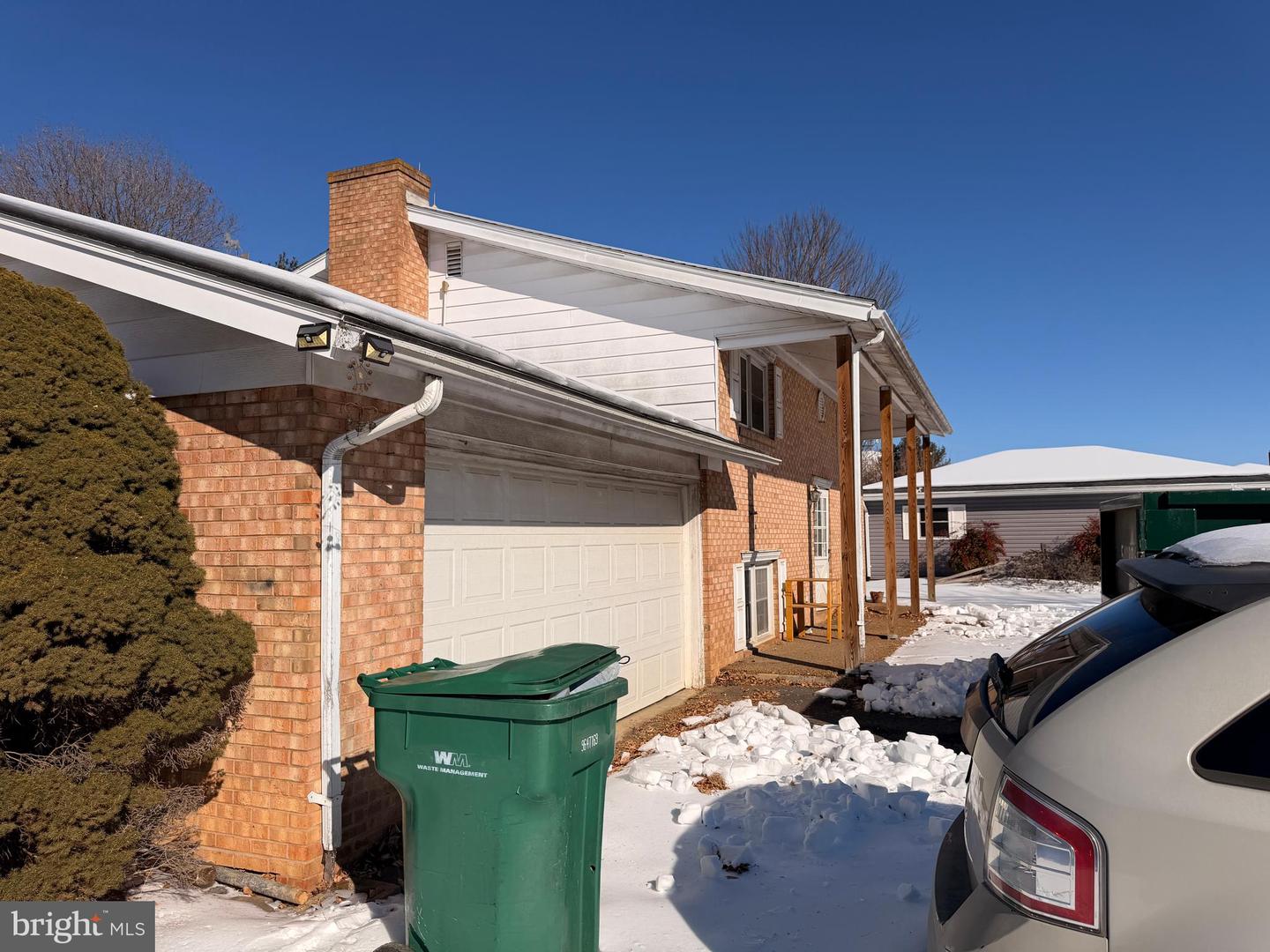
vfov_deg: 56.8
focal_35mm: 24
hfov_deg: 71.6
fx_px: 881
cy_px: 476
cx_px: 635
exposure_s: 1/14286
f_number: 1.78
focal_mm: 6.76
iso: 80
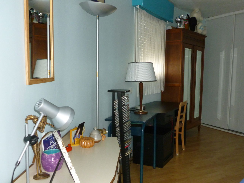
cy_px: 108
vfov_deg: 40.6
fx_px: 247
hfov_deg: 52.1
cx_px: 152
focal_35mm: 35
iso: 250
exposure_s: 1/60
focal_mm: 5
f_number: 3.3
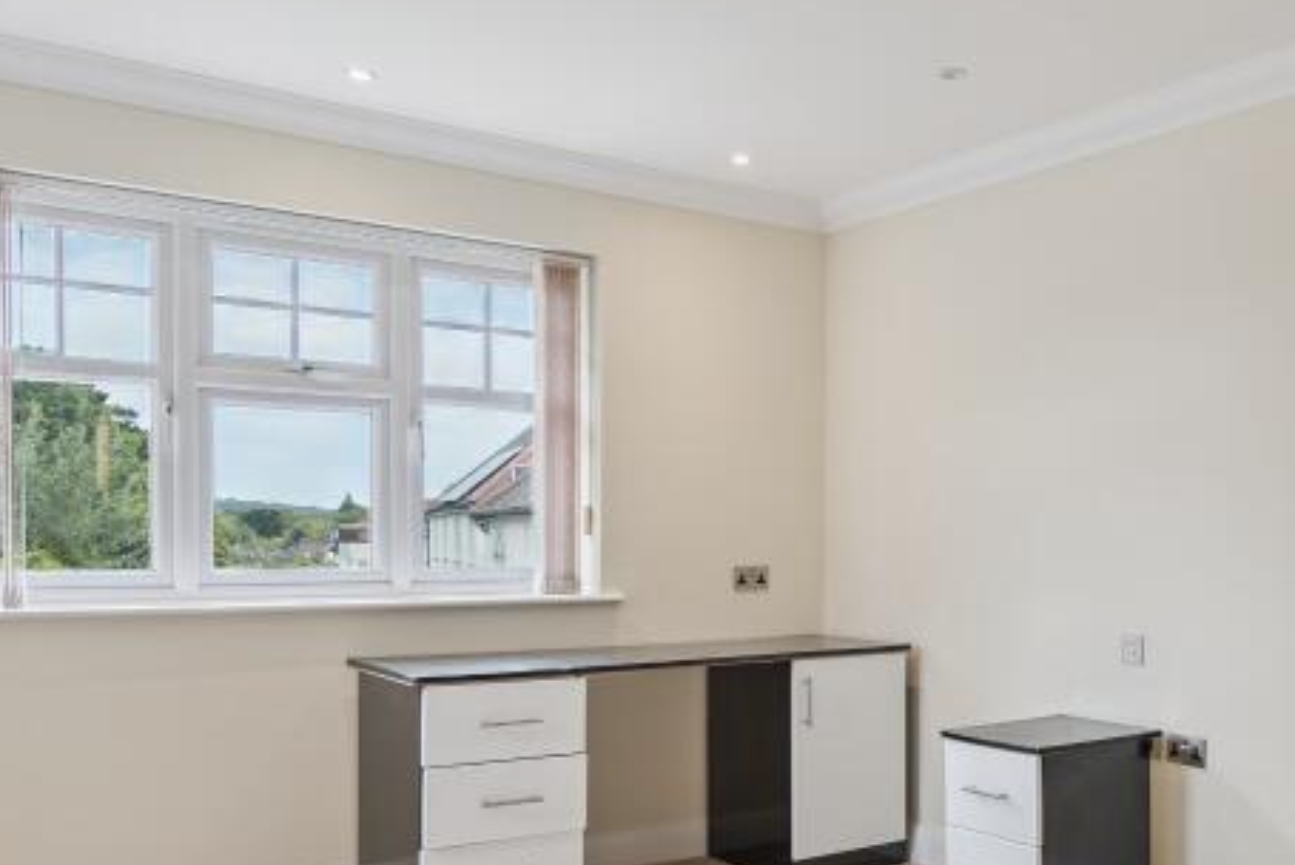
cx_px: 1022
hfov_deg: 50.2
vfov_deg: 36.6
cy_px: 573
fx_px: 1296
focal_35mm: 36
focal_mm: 16
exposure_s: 1/60
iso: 320
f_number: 5
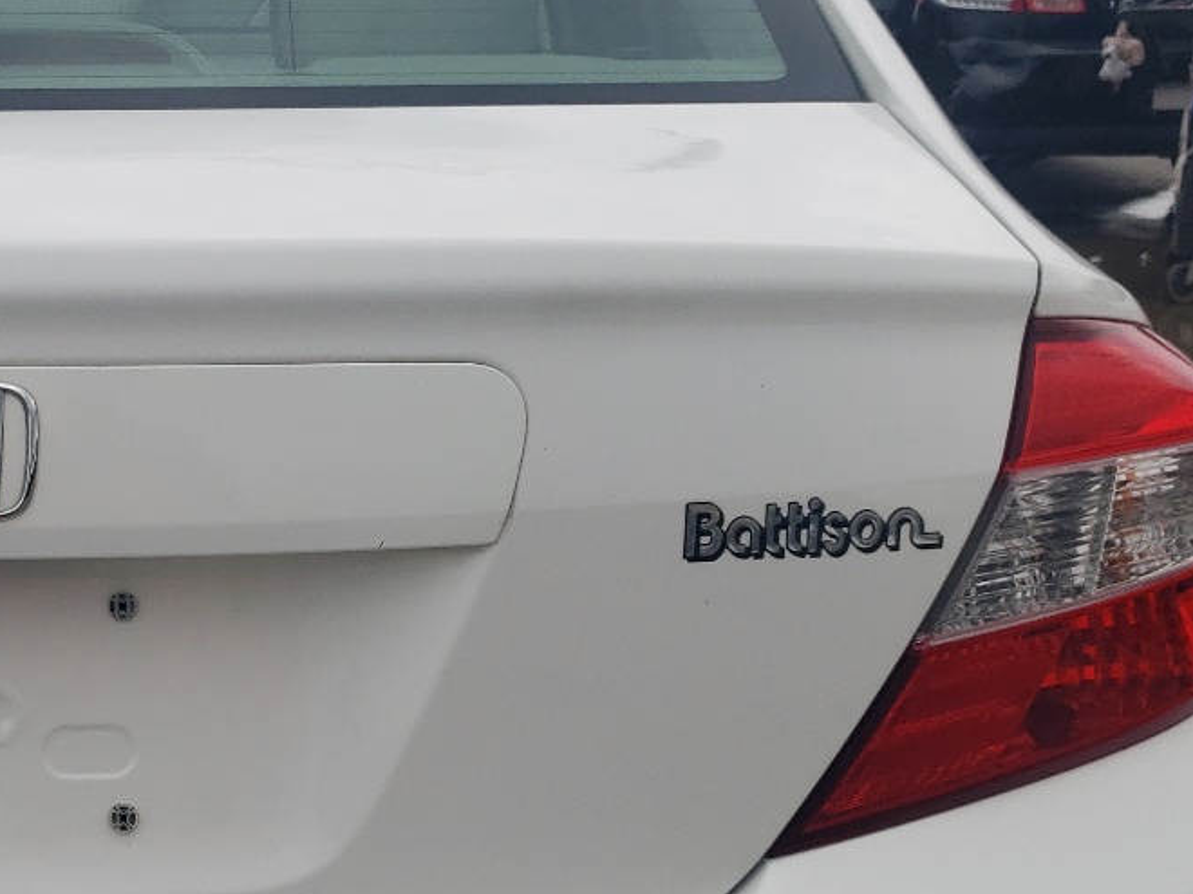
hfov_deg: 29.2
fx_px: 2171
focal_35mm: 63
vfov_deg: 22.9
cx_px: 67
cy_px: 737
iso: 50
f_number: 1.5
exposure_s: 1/3333
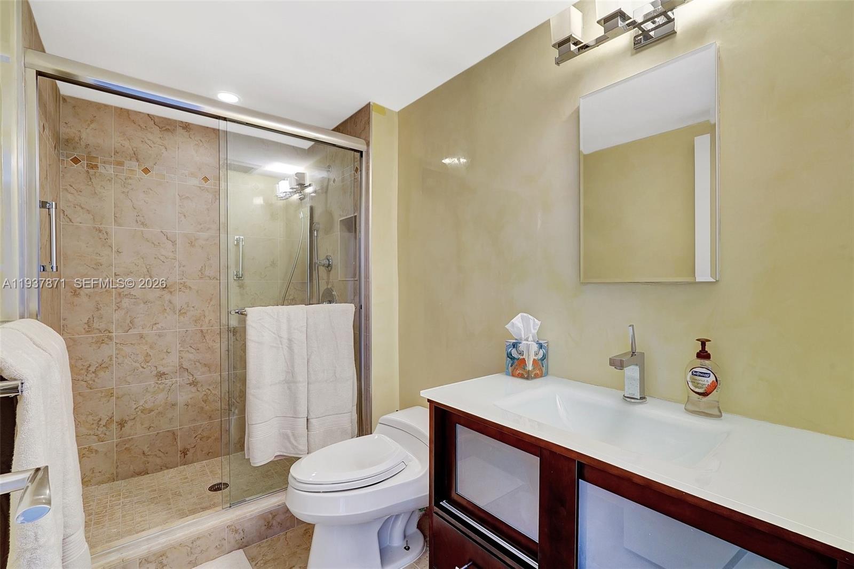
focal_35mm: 16
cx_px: 427
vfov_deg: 73.8
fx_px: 380
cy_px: 284
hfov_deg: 96.7
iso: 640
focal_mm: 16
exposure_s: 1
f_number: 13
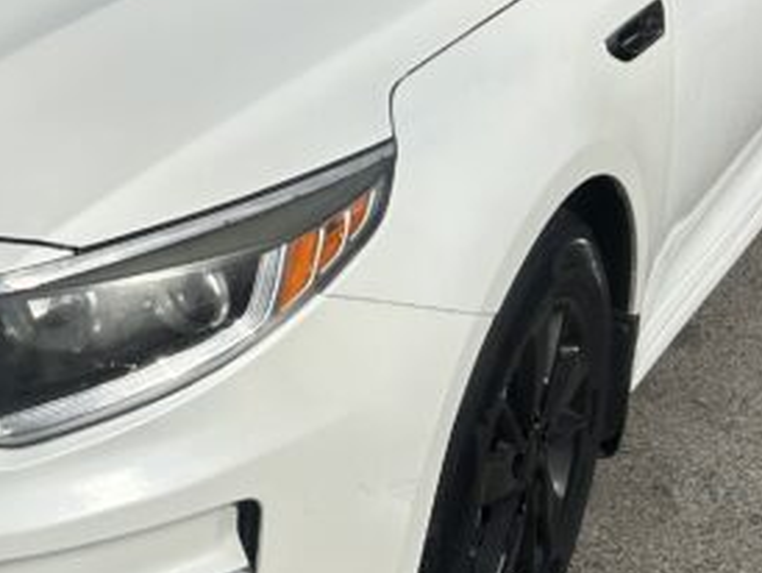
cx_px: 81
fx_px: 2137
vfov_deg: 15.2
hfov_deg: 19.8
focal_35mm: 97
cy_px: 100
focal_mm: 5.7
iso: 50
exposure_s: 1/9434
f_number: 1.5
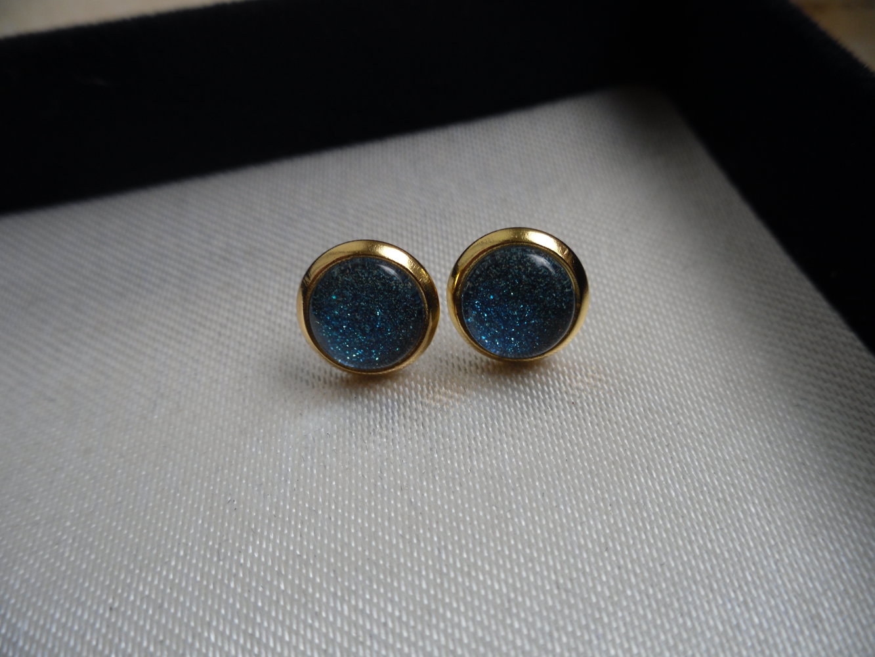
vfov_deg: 32.2
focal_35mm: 45
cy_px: 328
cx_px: 438
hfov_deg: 42.1
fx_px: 1138
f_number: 3.5
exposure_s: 1/90
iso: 80
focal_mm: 6.3
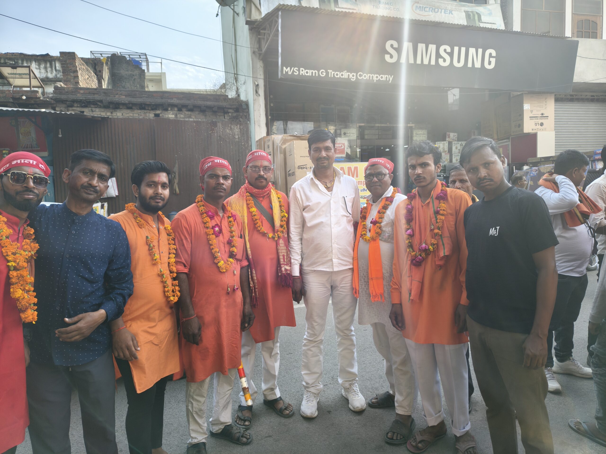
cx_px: 303
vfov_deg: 56.8
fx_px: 420
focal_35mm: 24
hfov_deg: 71.6
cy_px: 227
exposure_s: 1/297
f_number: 1.8
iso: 100
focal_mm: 5.56
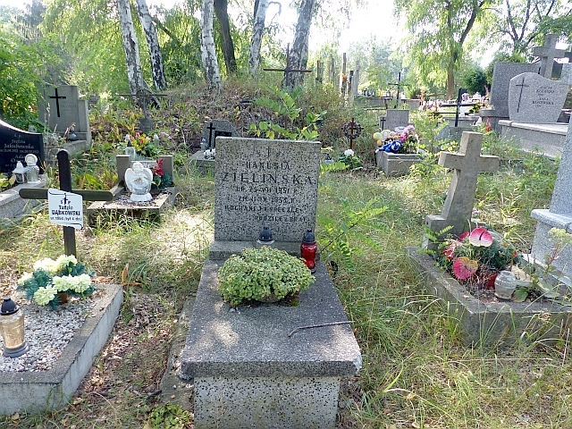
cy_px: 214
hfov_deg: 69.4
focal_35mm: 25
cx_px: 286
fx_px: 413
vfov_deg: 54.9
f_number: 3.2
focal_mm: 4.5
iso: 100
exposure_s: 1/100
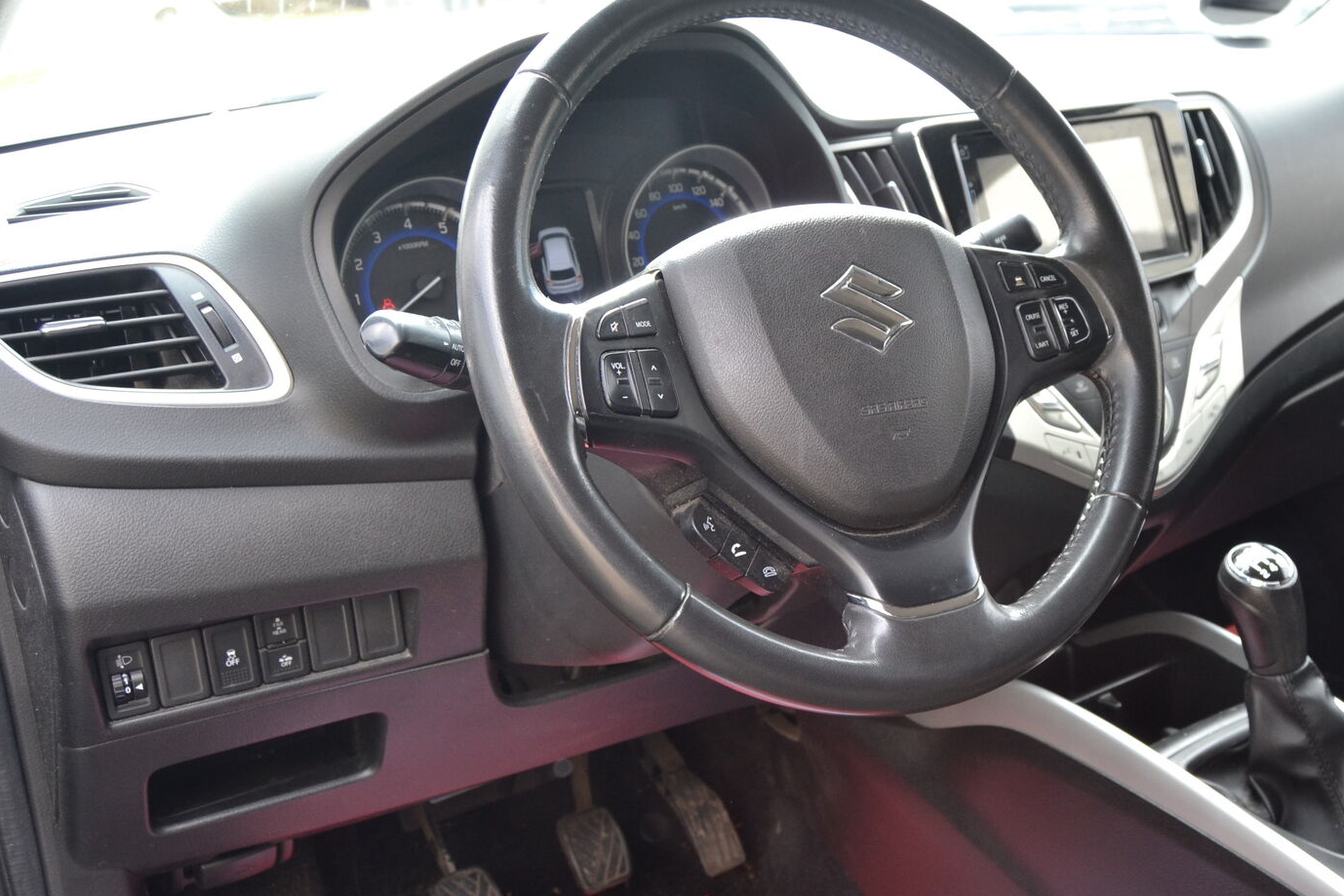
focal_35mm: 40
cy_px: 469
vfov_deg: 33.6
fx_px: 1482
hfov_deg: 48.0
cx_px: 887
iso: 400
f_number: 5
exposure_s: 1/100
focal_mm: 19
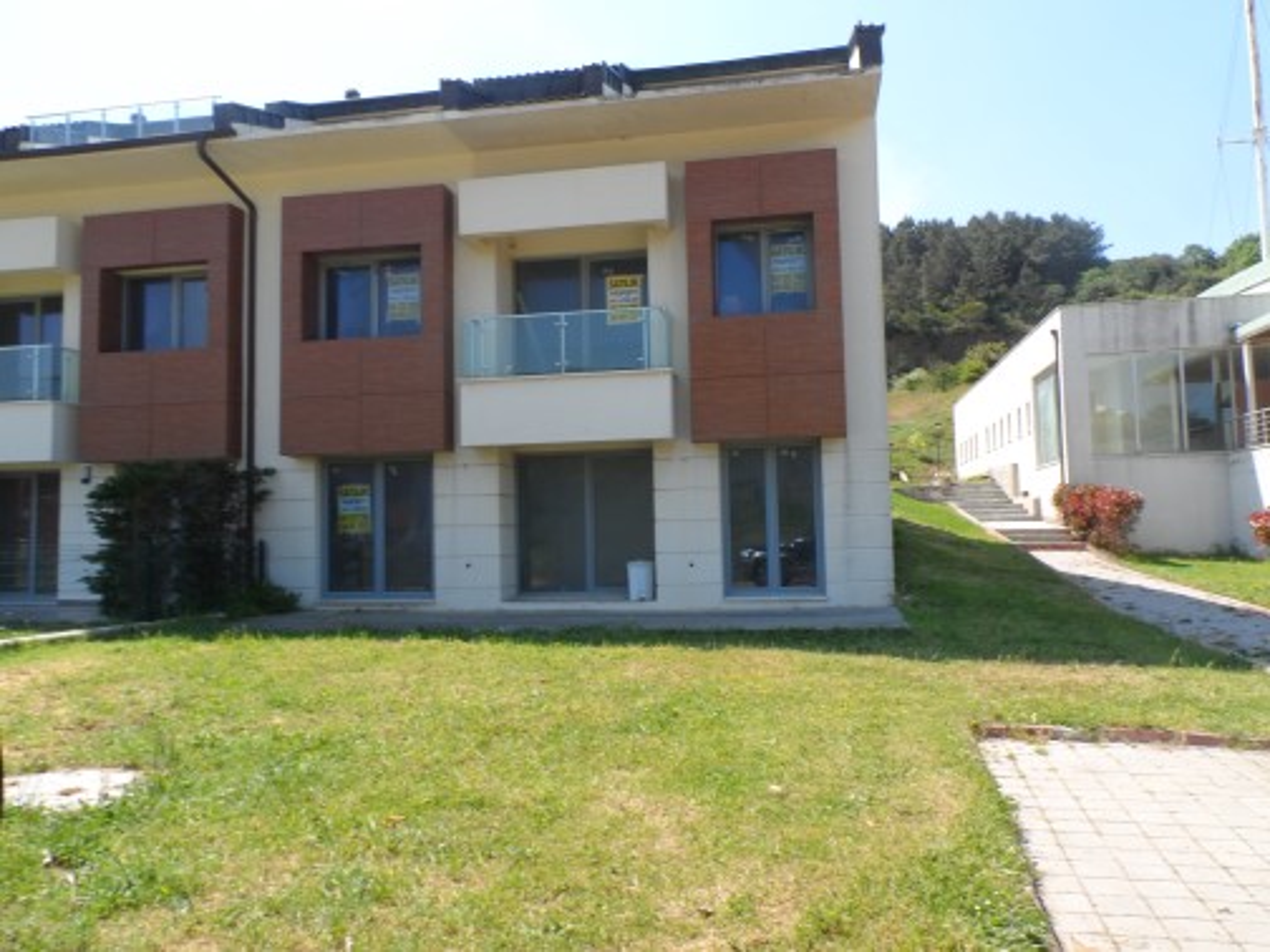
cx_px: 635
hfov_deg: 71.6
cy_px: 476
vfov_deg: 56.8
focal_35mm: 24
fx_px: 881
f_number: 4.5
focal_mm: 4
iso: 80
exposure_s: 1/250
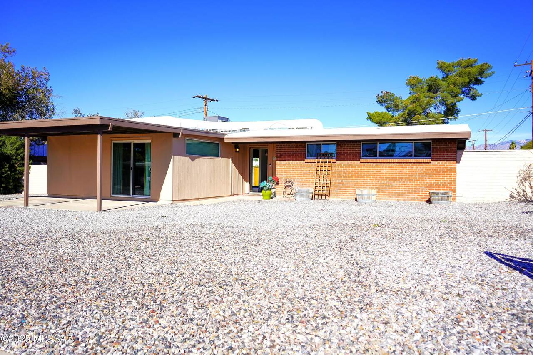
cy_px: 178
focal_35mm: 28
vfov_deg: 46.4
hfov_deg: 65.5
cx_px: 266
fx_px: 414
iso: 100
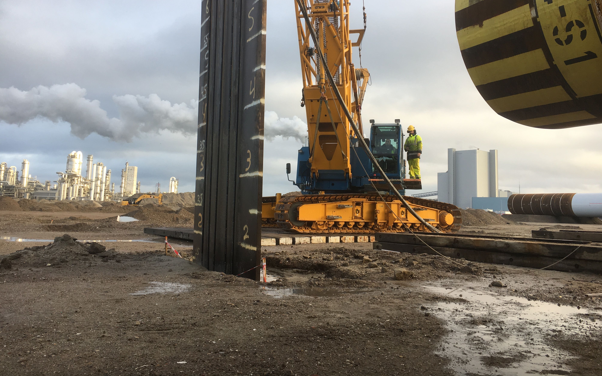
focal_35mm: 31
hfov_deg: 61.2
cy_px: 149
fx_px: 509
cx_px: 303
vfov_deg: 40.4
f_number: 2.2
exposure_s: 1/201
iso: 25
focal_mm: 4.15
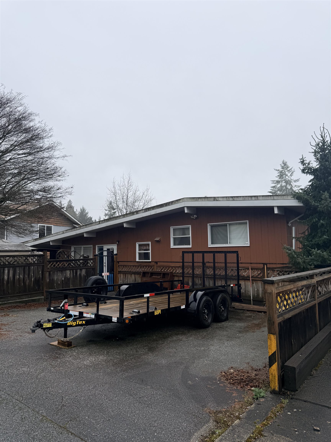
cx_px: 166
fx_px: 306
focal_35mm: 24
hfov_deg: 56.8
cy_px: 221
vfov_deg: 71.6
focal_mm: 6.76
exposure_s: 1/649
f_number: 1.78
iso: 80
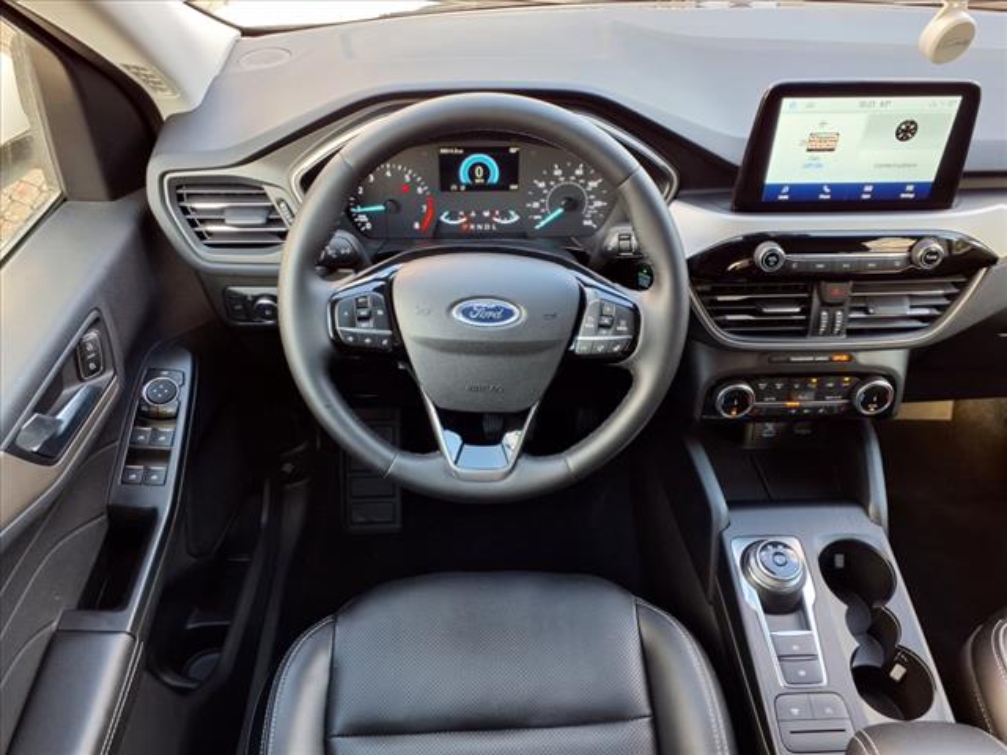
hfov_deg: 65.3
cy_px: 378
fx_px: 785
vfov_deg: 51.4
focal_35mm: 27
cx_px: 504
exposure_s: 1/60.2
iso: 64
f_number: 1.9
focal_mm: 3.58
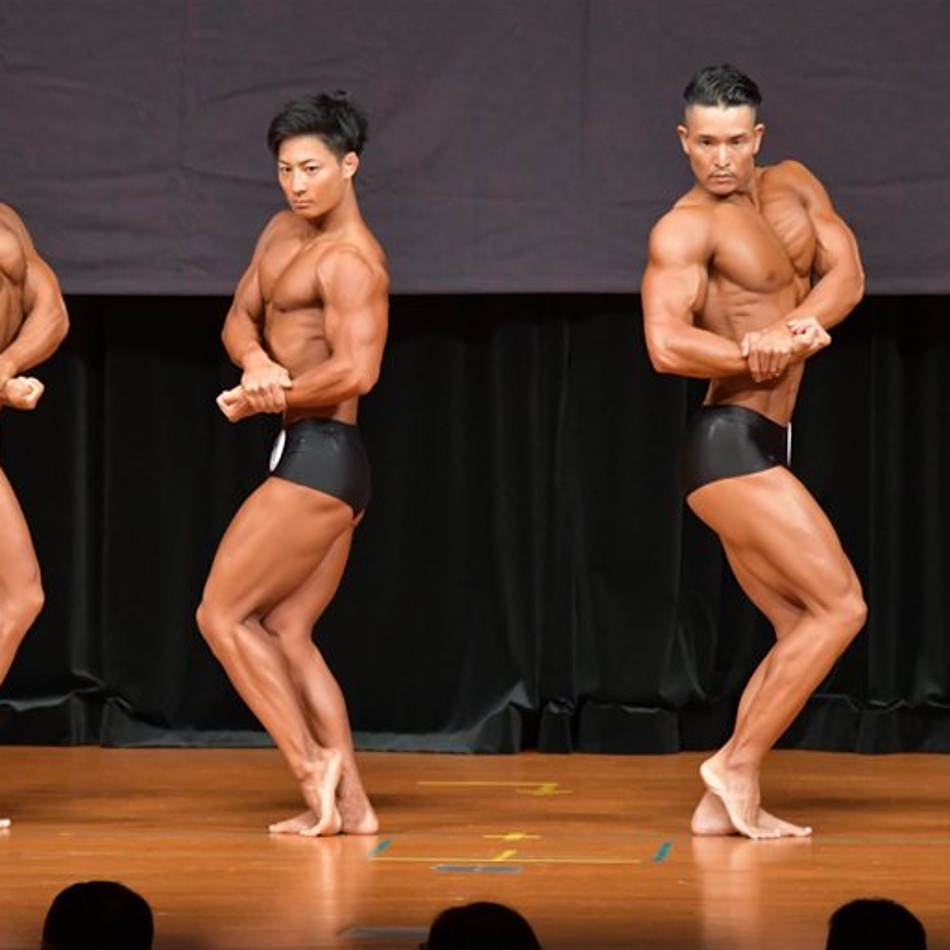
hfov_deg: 5.1
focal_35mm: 346
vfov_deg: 5.1
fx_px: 10743
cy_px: 475
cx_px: 284
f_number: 5.6
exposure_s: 1/400
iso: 6400
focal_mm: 180
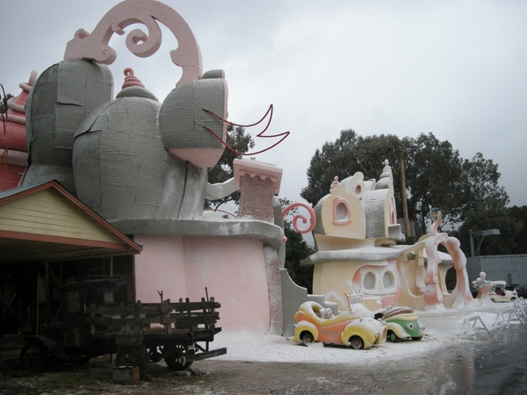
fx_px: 563
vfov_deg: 38.7
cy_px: 198
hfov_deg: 50.1
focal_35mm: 37
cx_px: 264
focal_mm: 7.9
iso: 87
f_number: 2.8
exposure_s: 1/250
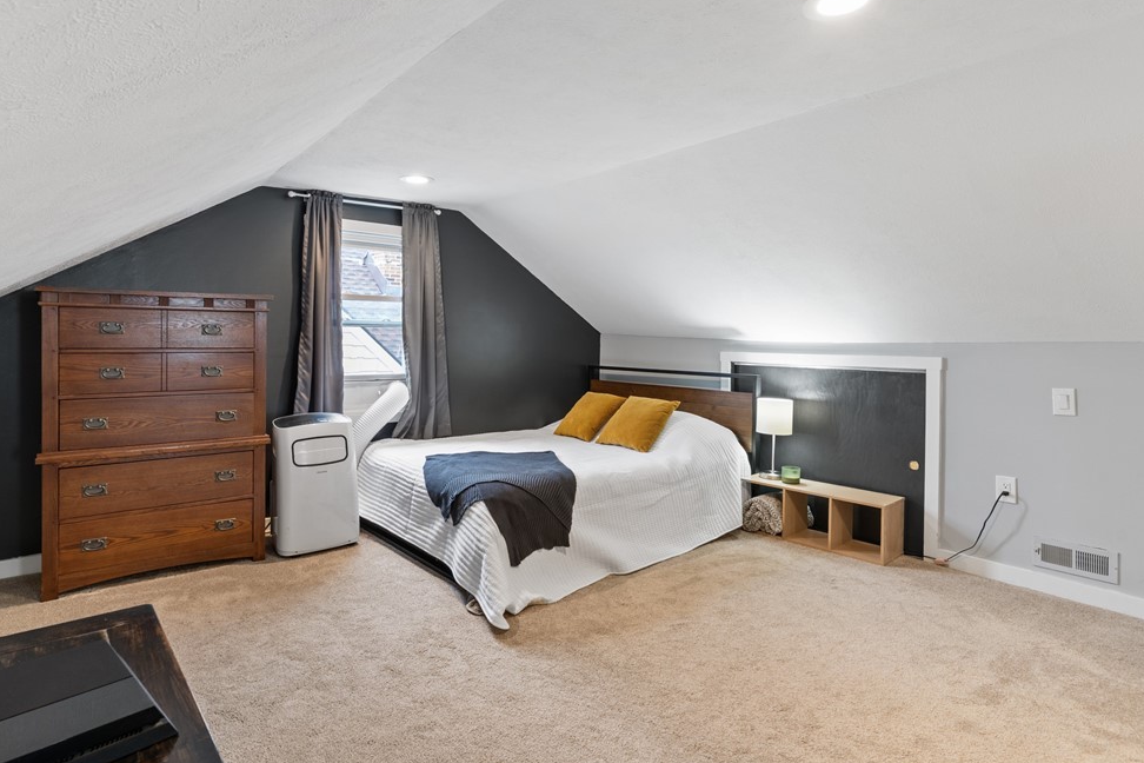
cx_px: 524
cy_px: 371
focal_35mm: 19
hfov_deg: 86.7
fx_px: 604
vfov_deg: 64.5
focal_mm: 17
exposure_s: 3.2
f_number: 9
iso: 250
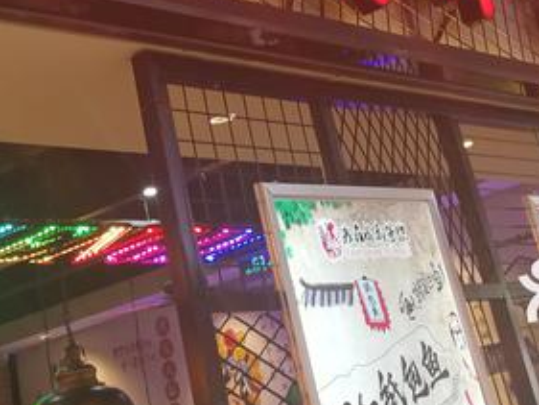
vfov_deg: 18.9
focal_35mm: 72
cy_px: -131
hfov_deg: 26.7
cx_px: 134
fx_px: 1122
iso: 125
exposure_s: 1/50
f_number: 2.2
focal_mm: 3.95
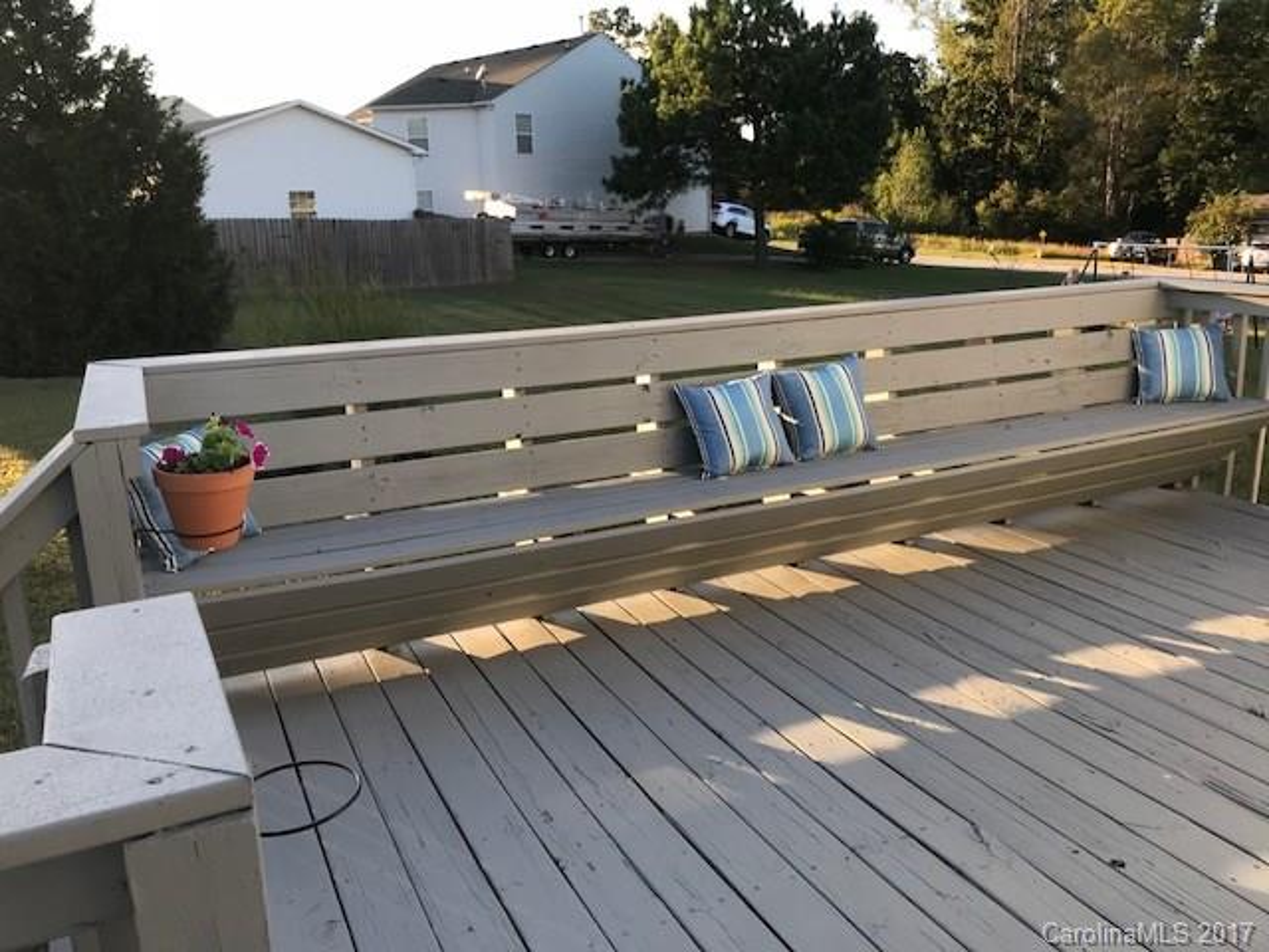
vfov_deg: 49.7
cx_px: 634
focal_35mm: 28
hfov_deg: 63.4
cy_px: 476
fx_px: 1026
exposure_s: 1/334
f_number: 1.8
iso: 20
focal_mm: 3.99
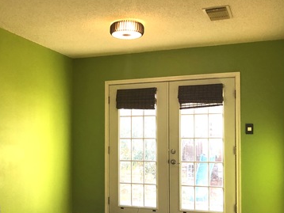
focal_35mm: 50
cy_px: 136
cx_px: 101
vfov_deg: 29.0
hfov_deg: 37.8
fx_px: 410
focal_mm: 4
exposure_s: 1/30
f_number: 1.8
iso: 32
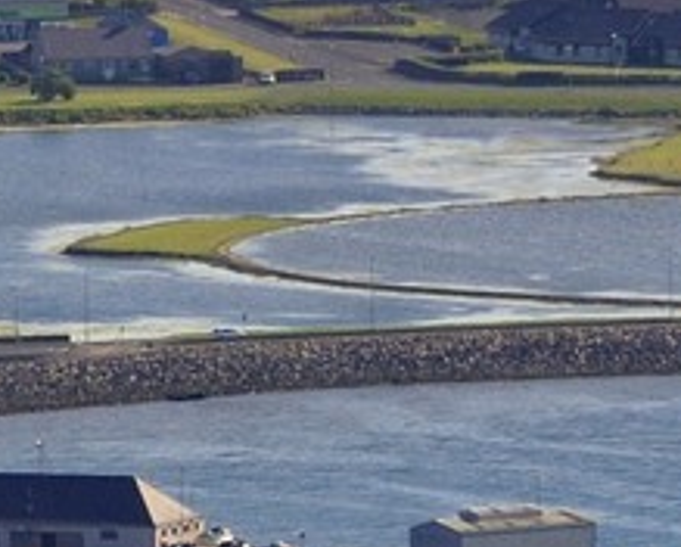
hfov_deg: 1.4
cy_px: 211
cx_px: -1611
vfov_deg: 1.1
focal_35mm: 1368
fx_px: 27621
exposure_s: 1/800
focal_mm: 200
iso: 400
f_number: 9
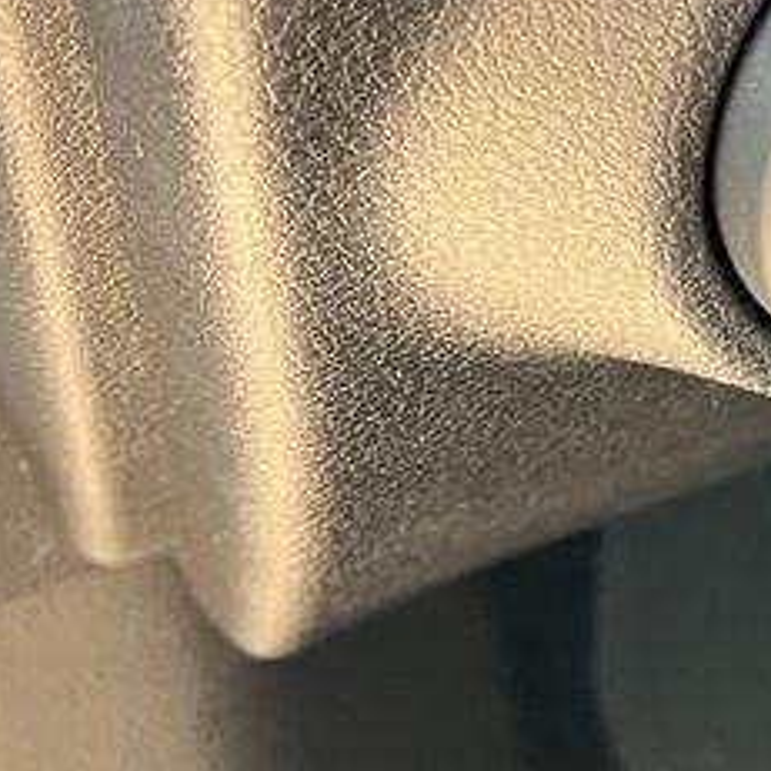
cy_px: 53
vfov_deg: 16.8
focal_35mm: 102
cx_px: 1479
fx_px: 2570
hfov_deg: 14.5
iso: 125
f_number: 1.6
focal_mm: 5.1
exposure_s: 1/73
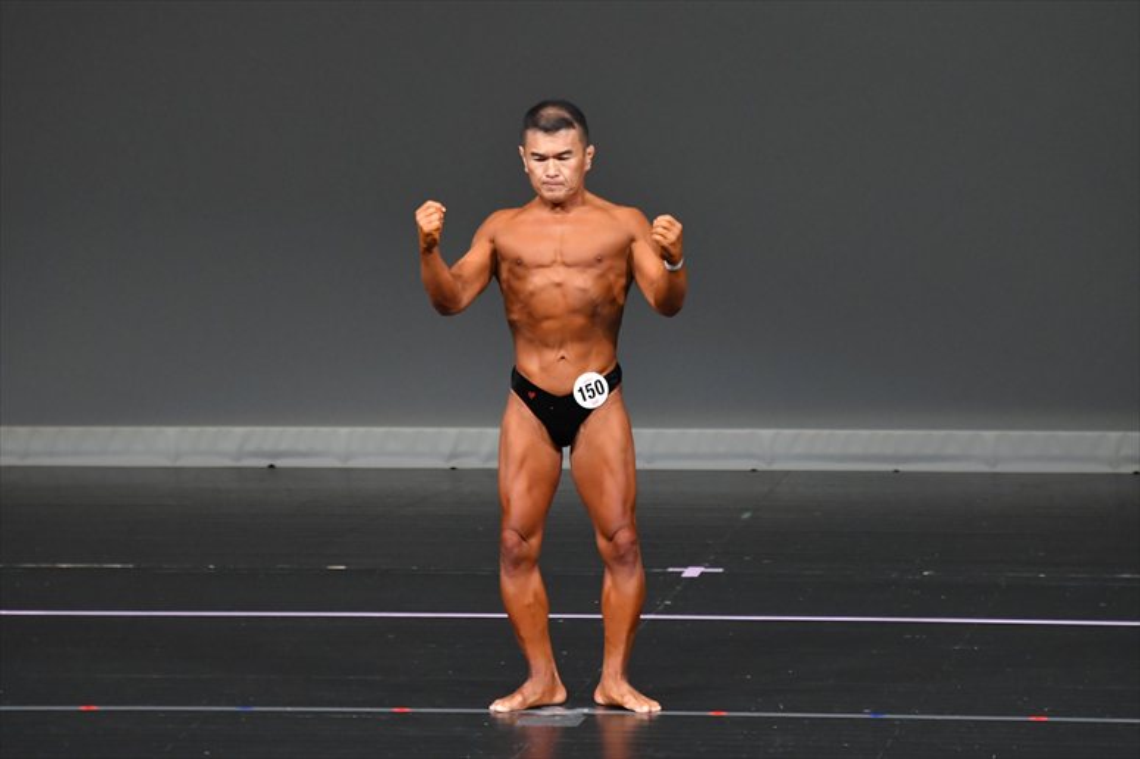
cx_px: 570
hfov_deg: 6.5
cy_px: 380
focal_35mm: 315
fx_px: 9970
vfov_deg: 4.4
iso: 4000
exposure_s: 1/400
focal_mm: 210
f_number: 5.6
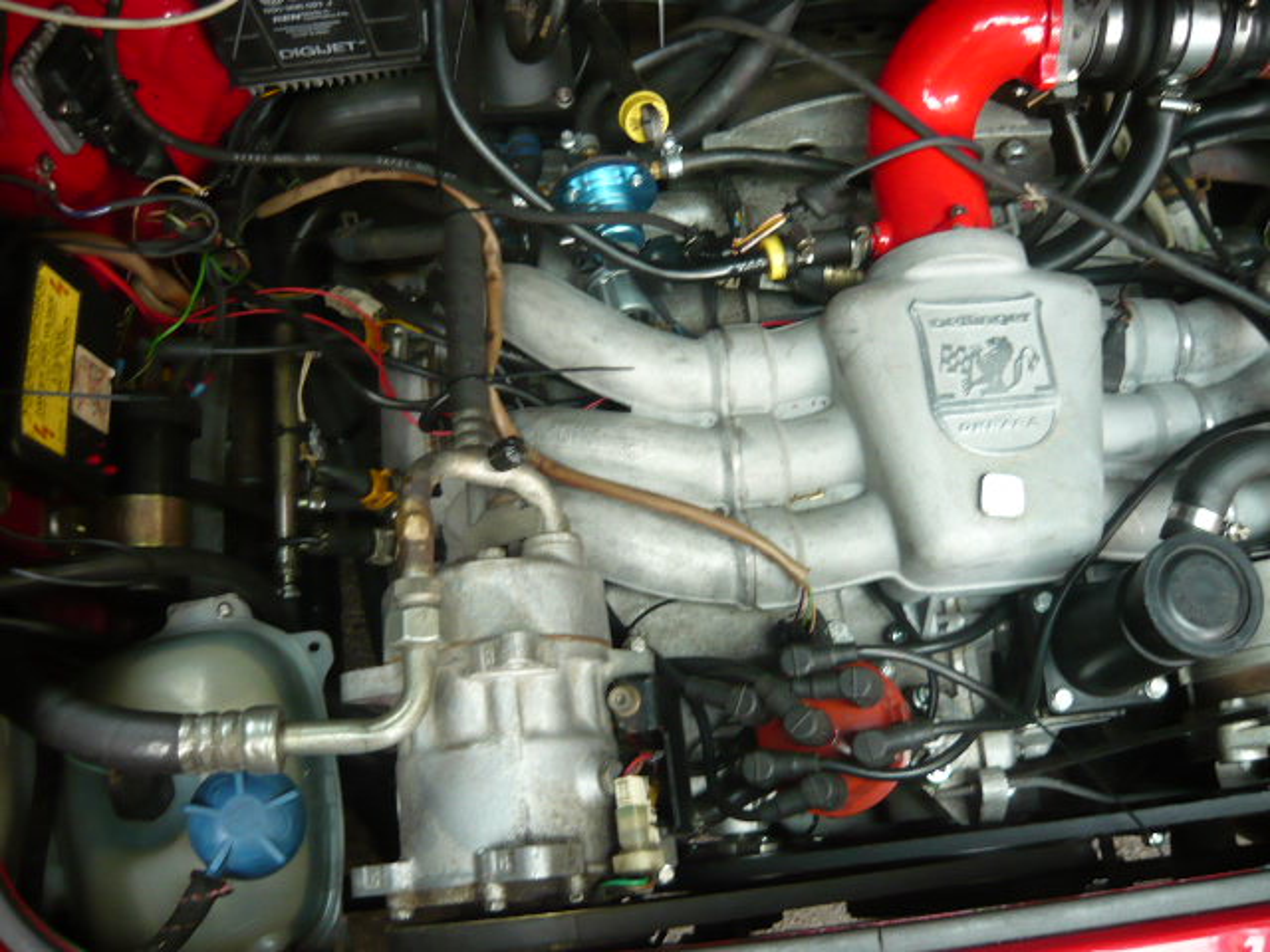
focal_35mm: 33
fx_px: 1211
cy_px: 476
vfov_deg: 42.9
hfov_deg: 55.4
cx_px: 635
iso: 200
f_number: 2.8
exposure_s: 1/30
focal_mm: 5.5
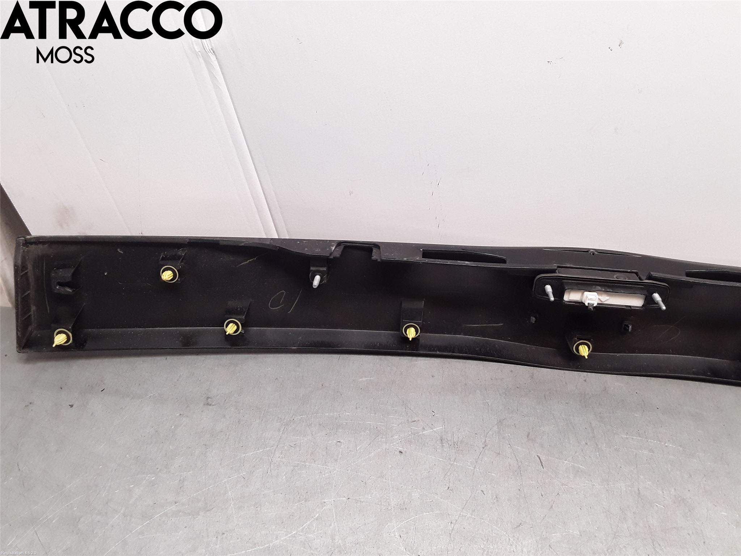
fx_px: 599
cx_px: 370
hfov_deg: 63.4
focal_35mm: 28
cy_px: 278
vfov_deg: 49.7
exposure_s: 1/100
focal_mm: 2.91
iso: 100
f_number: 1.9
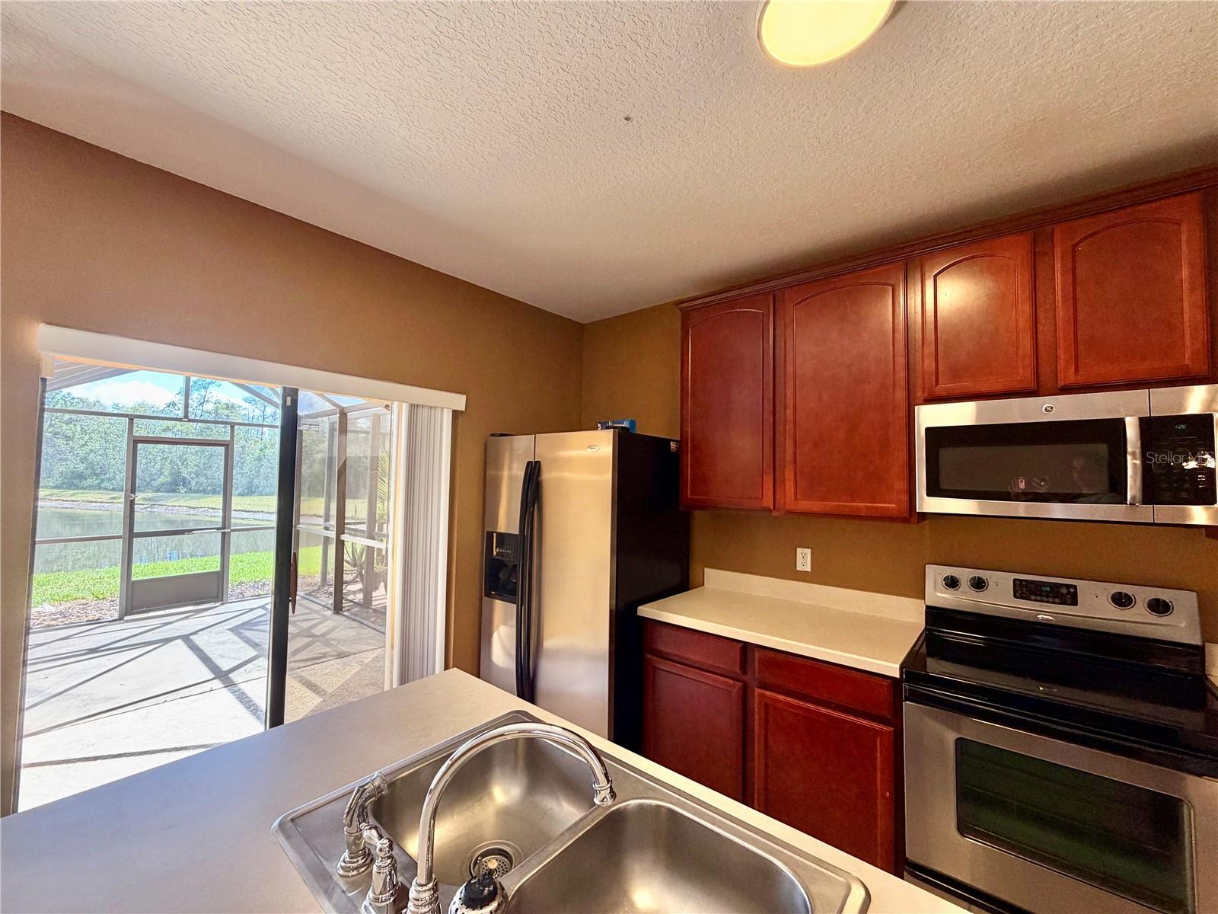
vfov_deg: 85.7
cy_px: 457
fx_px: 493
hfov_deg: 102.1
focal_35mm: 14
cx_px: 609
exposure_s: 1/109
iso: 64
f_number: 2.2
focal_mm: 2.22
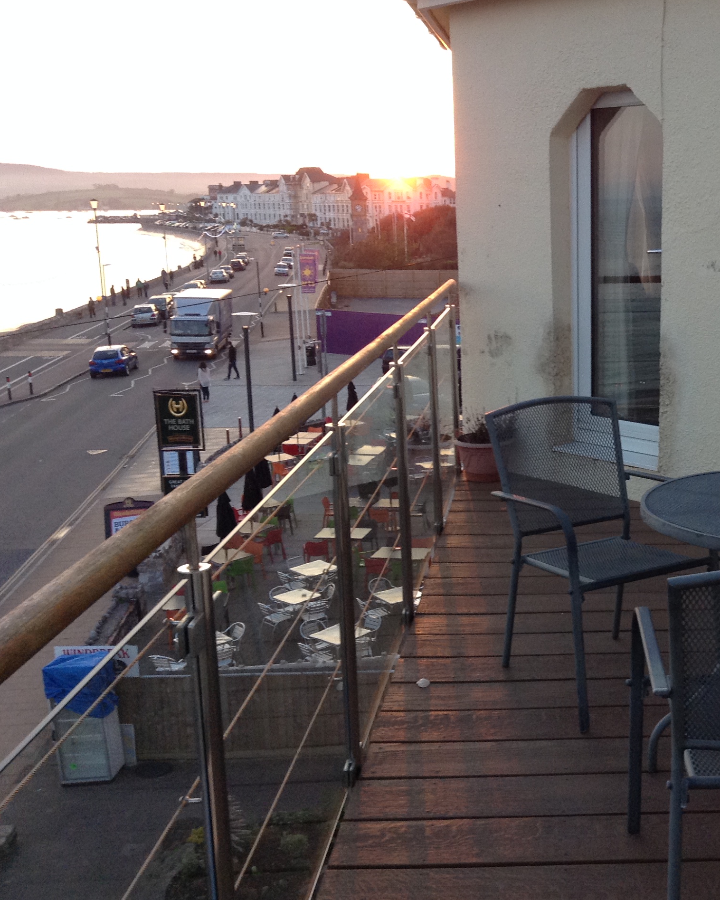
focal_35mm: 44
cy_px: 449
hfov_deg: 32.9
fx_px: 1172
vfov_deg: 42.0
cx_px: 605
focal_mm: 3.3
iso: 50
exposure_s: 1/120
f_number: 2.4
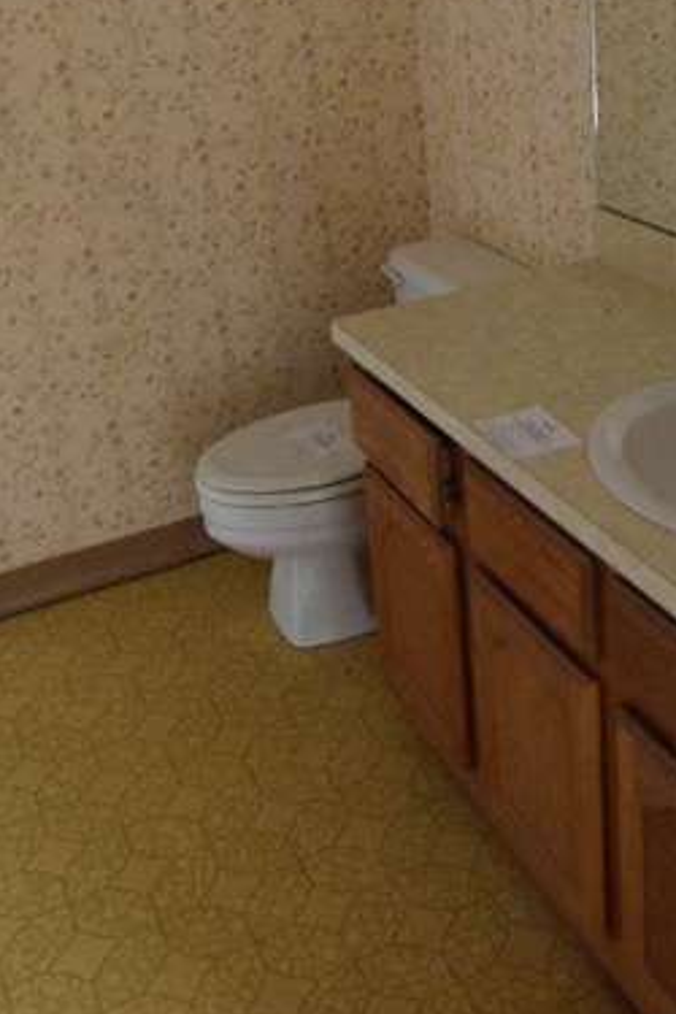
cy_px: 178
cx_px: 512
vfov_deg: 43.0
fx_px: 1211
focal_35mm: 43
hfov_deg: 30.6
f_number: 2.8
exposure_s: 1/15
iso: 6400
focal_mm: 14
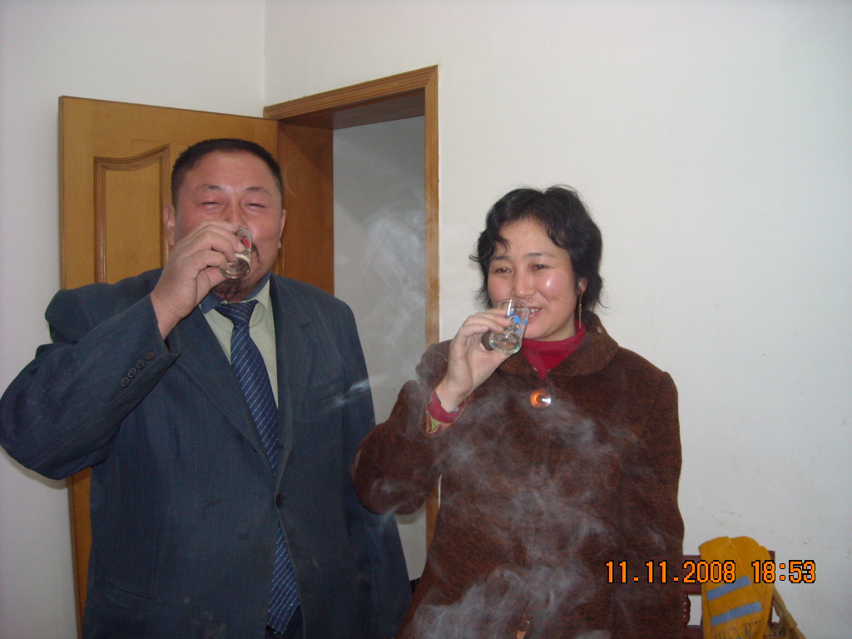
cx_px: 426
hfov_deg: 52.6
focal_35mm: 35
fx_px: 861
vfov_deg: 40.7
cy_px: 320
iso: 200
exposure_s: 1/30
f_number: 2.8
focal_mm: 5.7
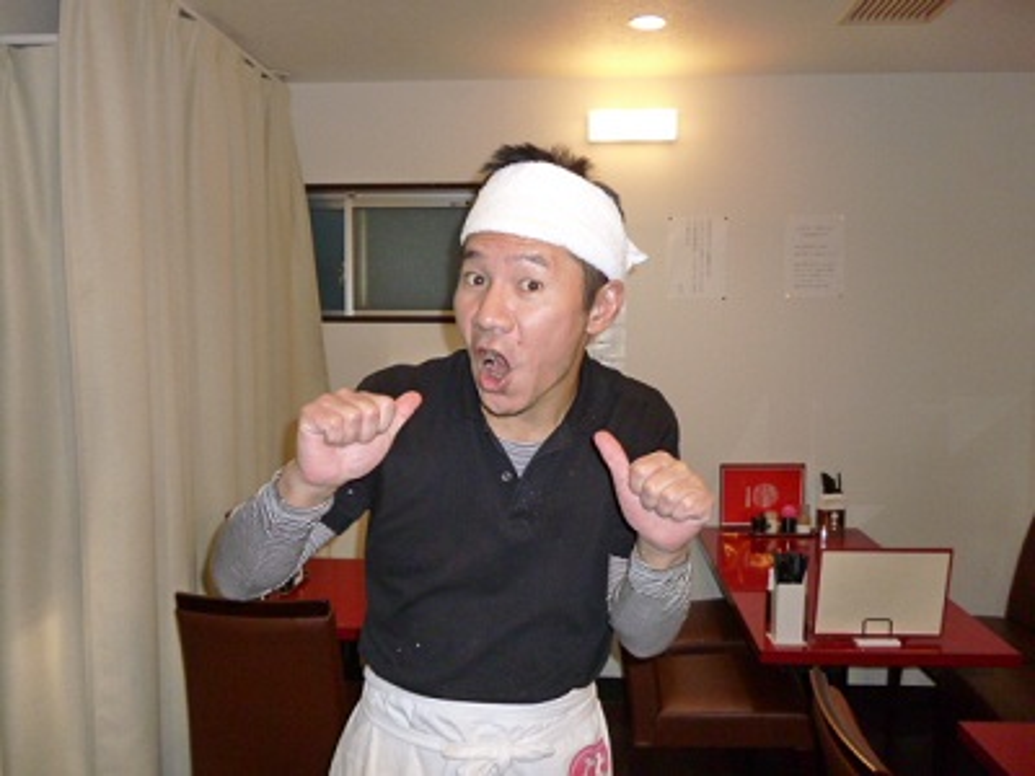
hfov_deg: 63.4
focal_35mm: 28
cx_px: 518
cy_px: 388
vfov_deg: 49.7
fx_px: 837
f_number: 3.1
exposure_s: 1/60
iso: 320
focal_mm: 5
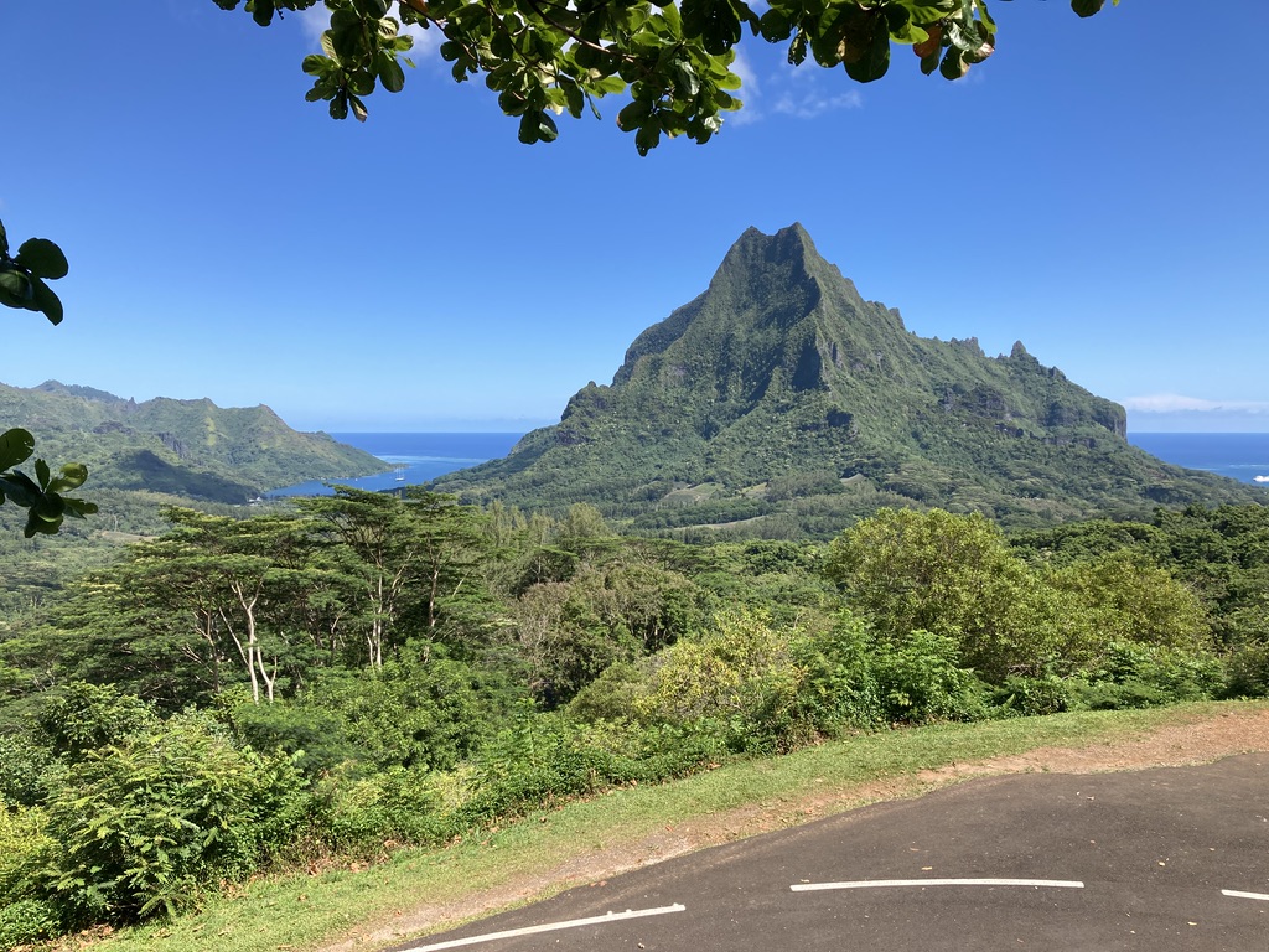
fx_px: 1026
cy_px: 476
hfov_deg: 63.4
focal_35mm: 28
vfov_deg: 49.7
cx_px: 634
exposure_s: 1/1621
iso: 20
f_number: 1.8
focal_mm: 3.99
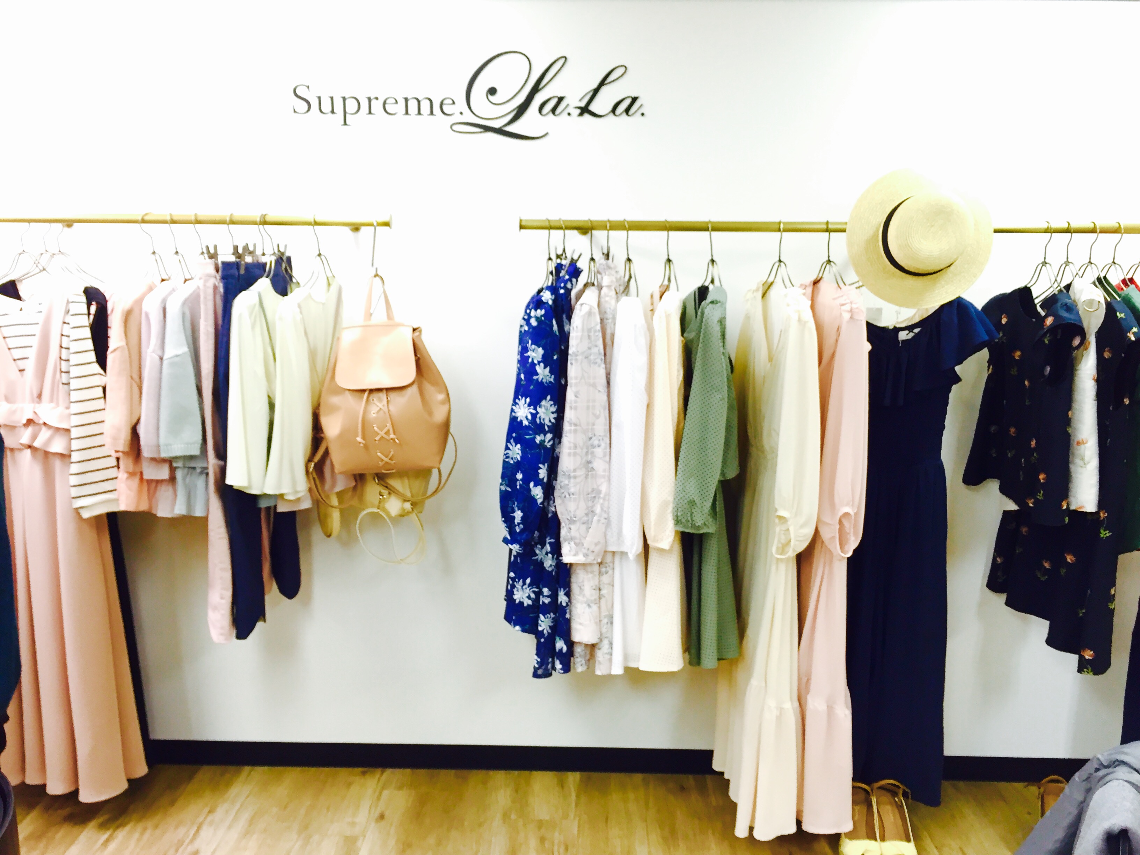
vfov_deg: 48.2
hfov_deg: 61.7
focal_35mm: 29
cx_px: 570
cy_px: 428
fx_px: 955
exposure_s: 1/33
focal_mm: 4.15
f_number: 2.2
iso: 80
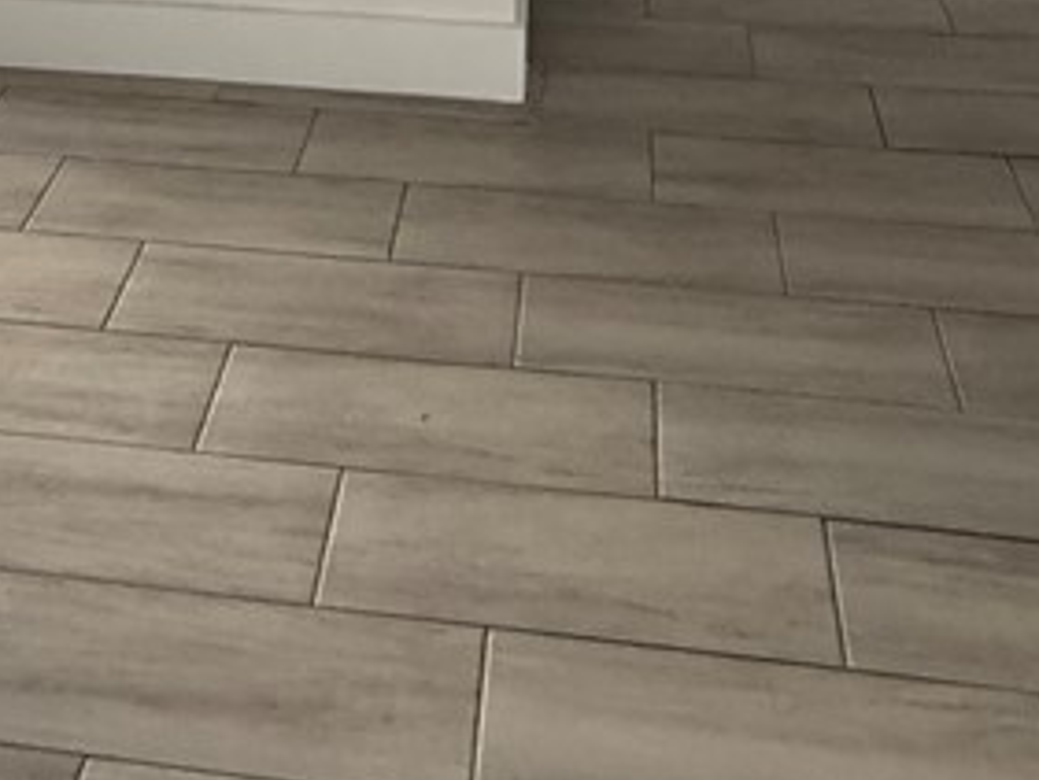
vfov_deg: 21.8
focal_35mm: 51
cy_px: -503
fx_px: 1531
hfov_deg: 37.3
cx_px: 396
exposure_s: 1/120
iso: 400
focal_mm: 2.22
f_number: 2.2
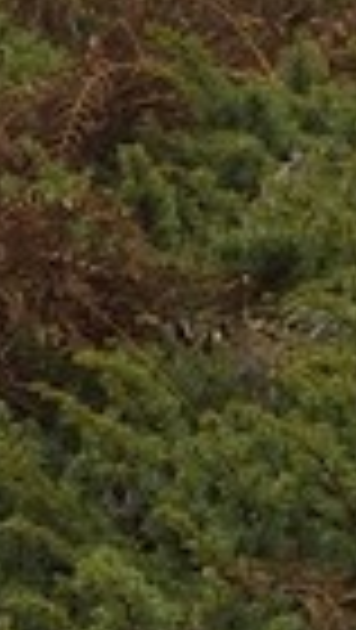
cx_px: 2938
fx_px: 5592
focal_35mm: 334
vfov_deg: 6.3
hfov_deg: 2.9
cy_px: -680
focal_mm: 28
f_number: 10
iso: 800
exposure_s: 1/200
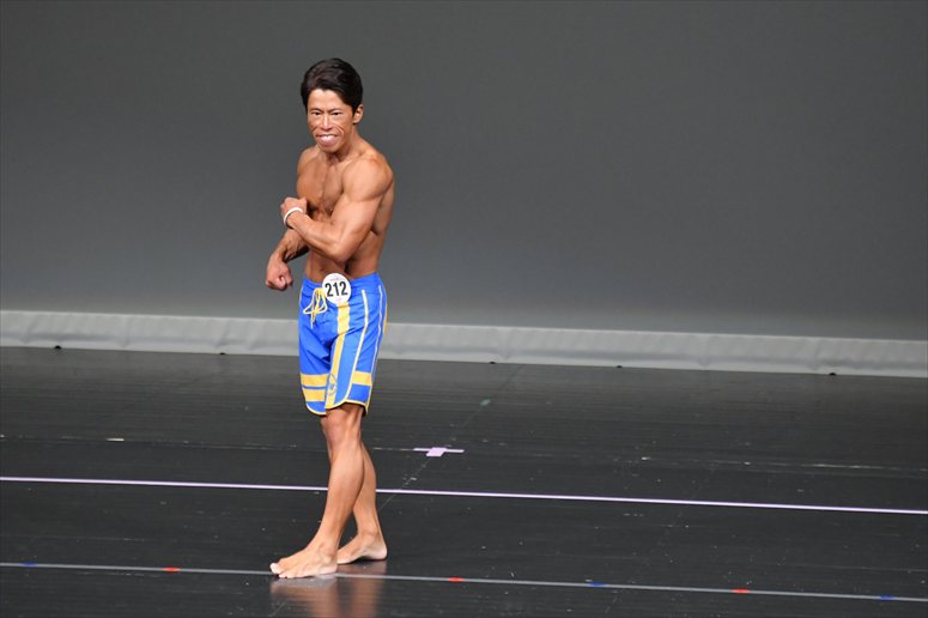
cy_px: 309
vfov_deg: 3.7
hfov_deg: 5.5
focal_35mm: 375
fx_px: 9662
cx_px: 464
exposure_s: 1/400
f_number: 5.6
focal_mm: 250
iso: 5000
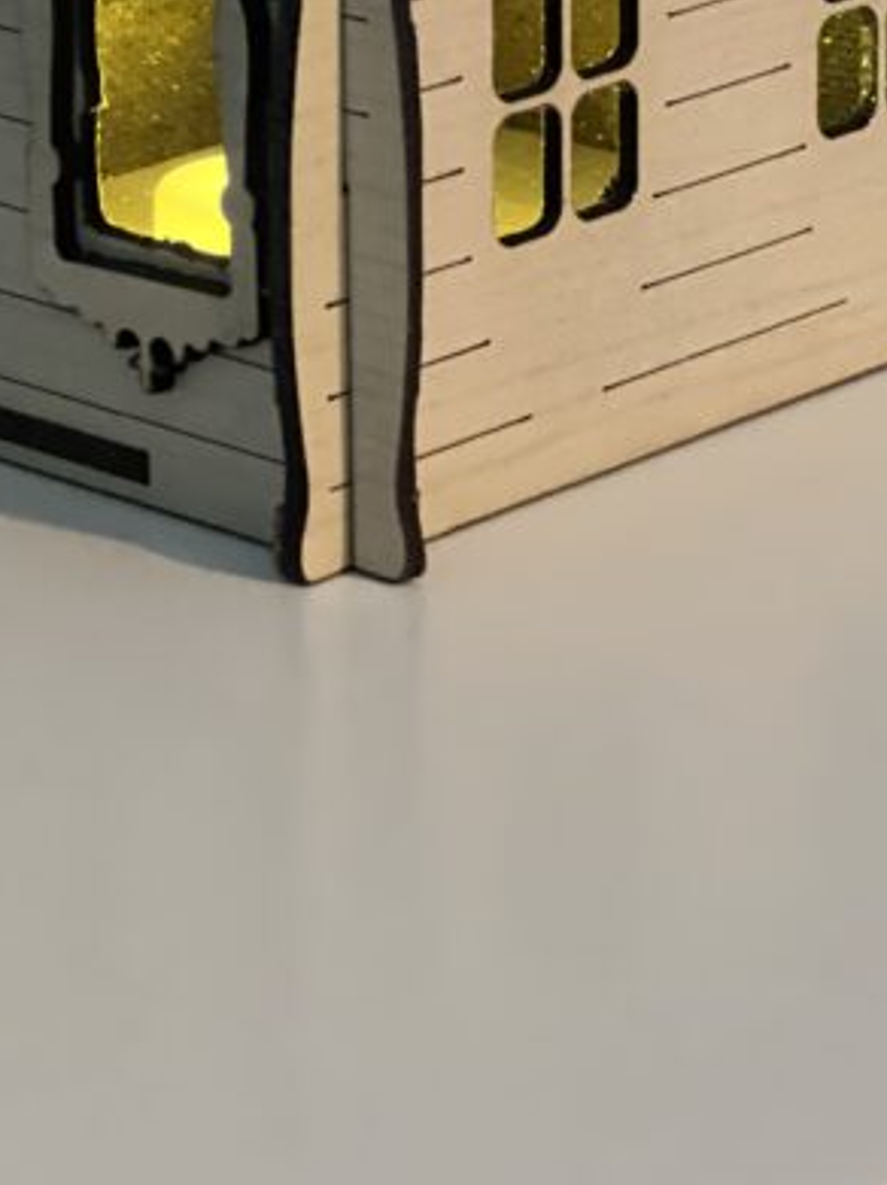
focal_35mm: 158
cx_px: 200
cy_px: -3
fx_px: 5404
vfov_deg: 12.4
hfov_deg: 9.4
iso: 1250
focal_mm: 9
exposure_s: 1/15
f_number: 2.8
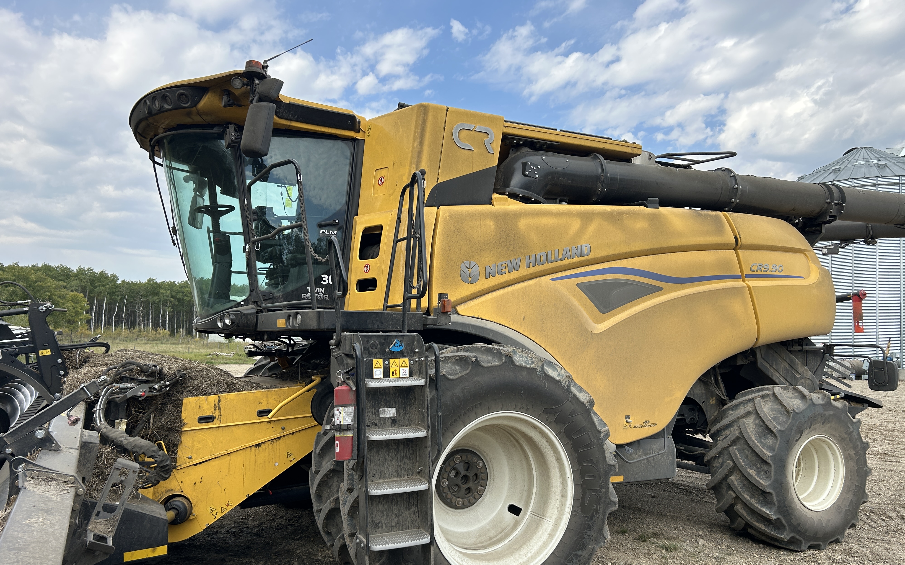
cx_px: 451
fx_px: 691
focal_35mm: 28
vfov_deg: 44.5
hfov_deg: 66.5
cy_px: 310
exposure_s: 1/2008
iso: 50
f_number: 1.5
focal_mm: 5.7
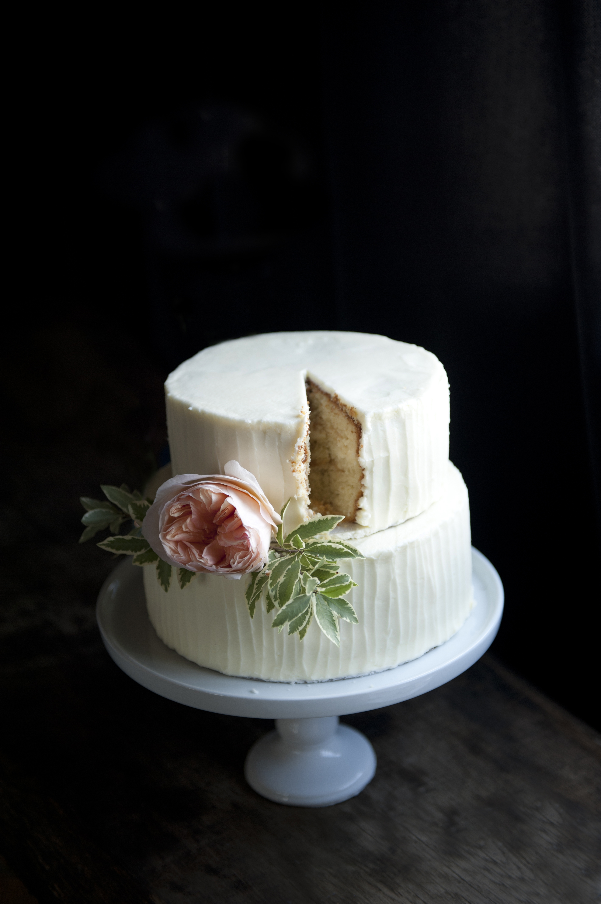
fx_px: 1379
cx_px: 300
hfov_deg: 24.6
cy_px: 452
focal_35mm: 55
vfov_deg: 36.3
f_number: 2.8
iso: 200
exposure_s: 1/200
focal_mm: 55
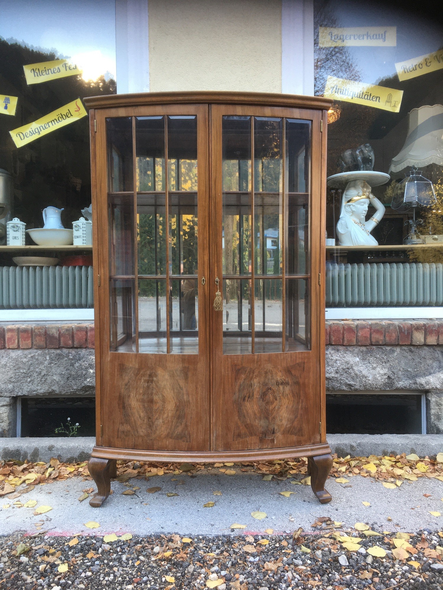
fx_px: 495
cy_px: 295
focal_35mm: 29
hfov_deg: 48.2
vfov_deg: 61.7
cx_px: 222
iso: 40
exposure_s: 1/100
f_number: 2.2
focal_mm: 4.15
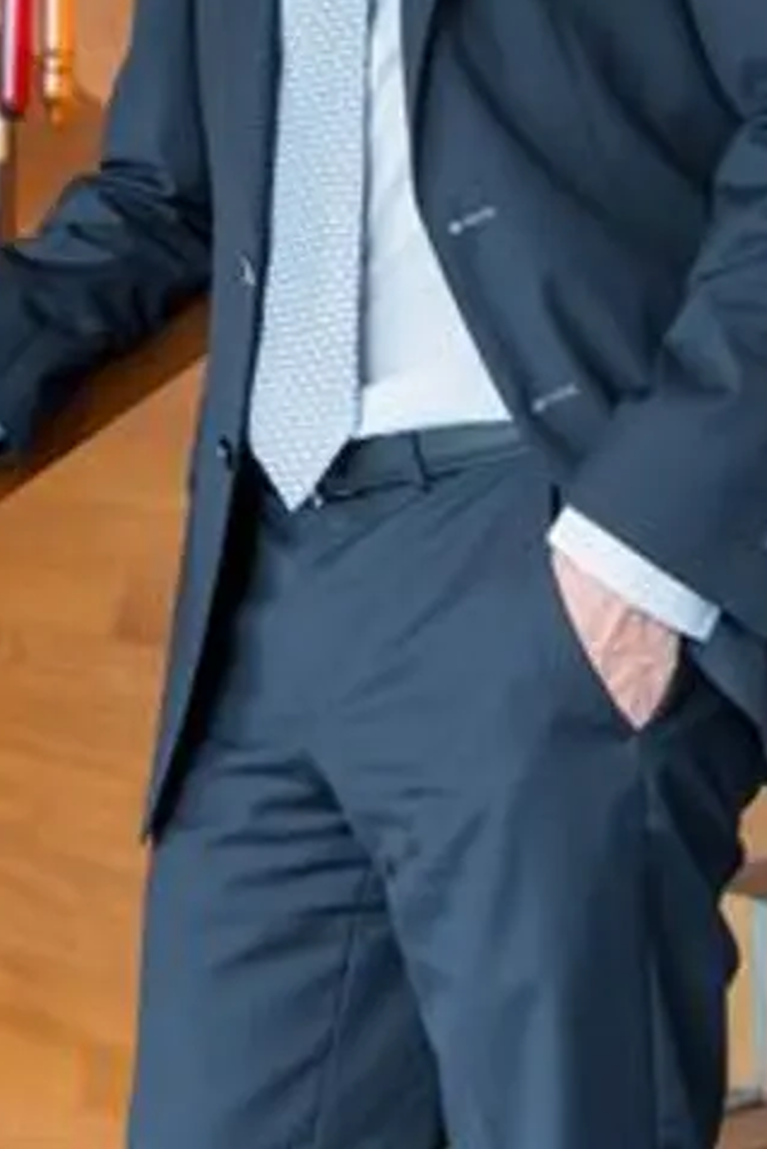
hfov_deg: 14.7
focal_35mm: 93
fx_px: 2970
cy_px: -250
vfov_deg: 20.4
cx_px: 250
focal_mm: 38
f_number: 4
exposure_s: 1/125
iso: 400
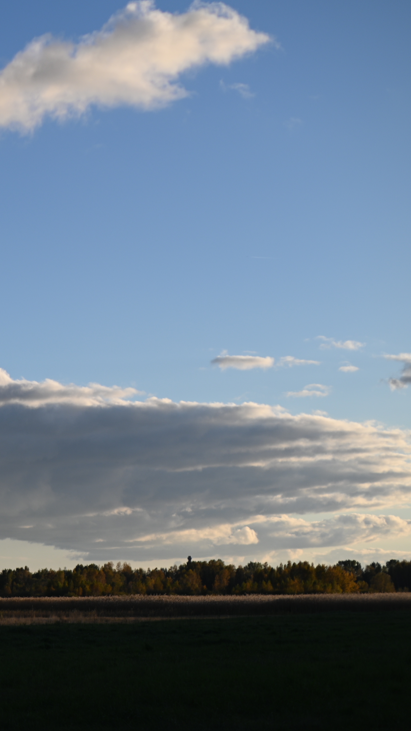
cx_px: -151
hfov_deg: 11.6
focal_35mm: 101
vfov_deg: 21.1
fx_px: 1957
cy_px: 435
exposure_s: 1/6400
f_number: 1.4
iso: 100
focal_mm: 50
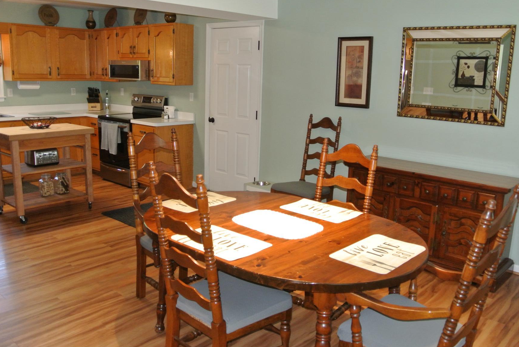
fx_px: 462
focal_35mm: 32
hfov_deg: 58.7
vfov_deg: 41.2
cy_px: 175
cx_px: 267
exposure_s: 1/60
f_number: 3.5
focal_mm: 10
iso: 560
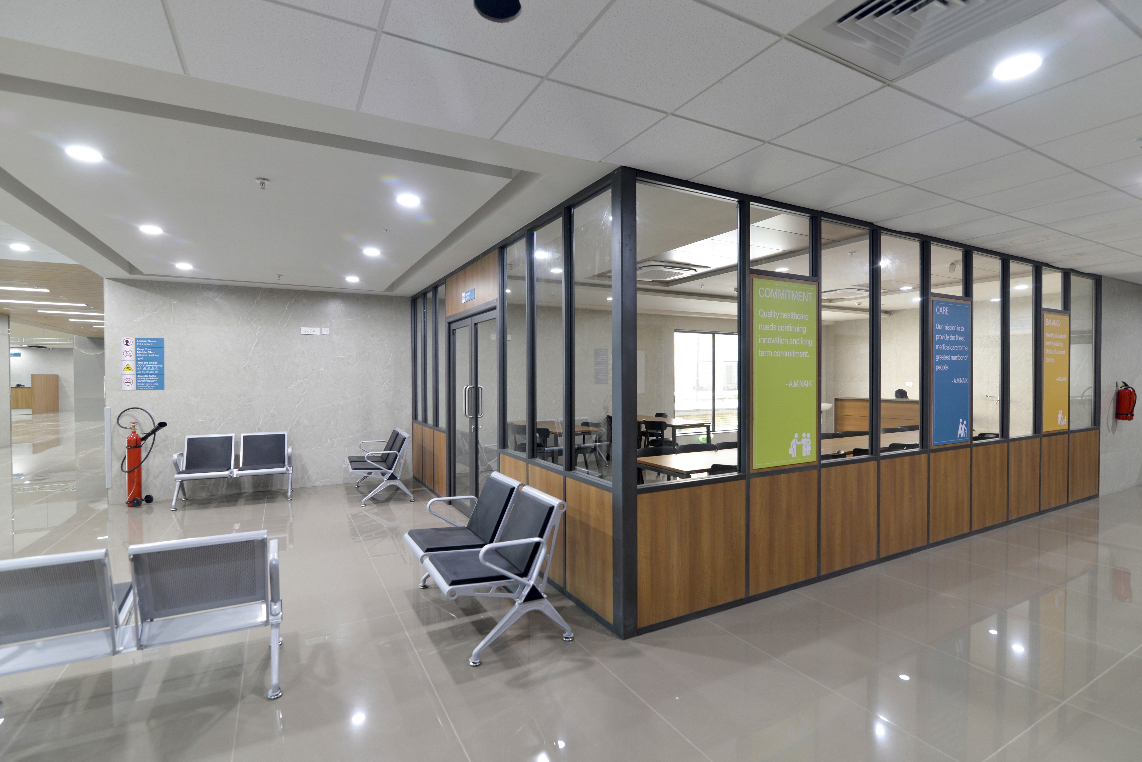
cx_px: 571
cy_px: 381
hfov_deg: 96.7
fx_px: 508
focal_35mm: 16
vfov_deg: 73.8
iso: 400
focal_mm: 16
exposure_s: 1/30
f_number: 4
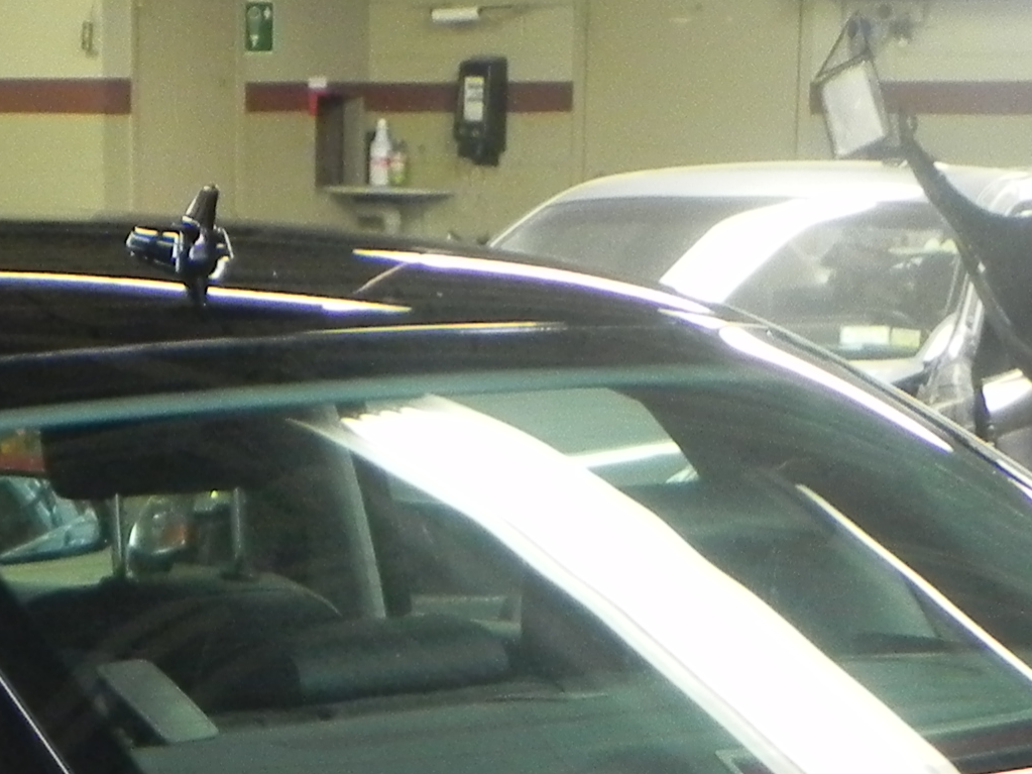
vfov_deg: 10.7
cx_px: 196
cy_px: 1239
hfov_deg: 14.8
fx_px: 3935
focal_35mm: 132
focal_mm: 6.6
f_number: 3.2
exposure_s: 1/30
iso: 388
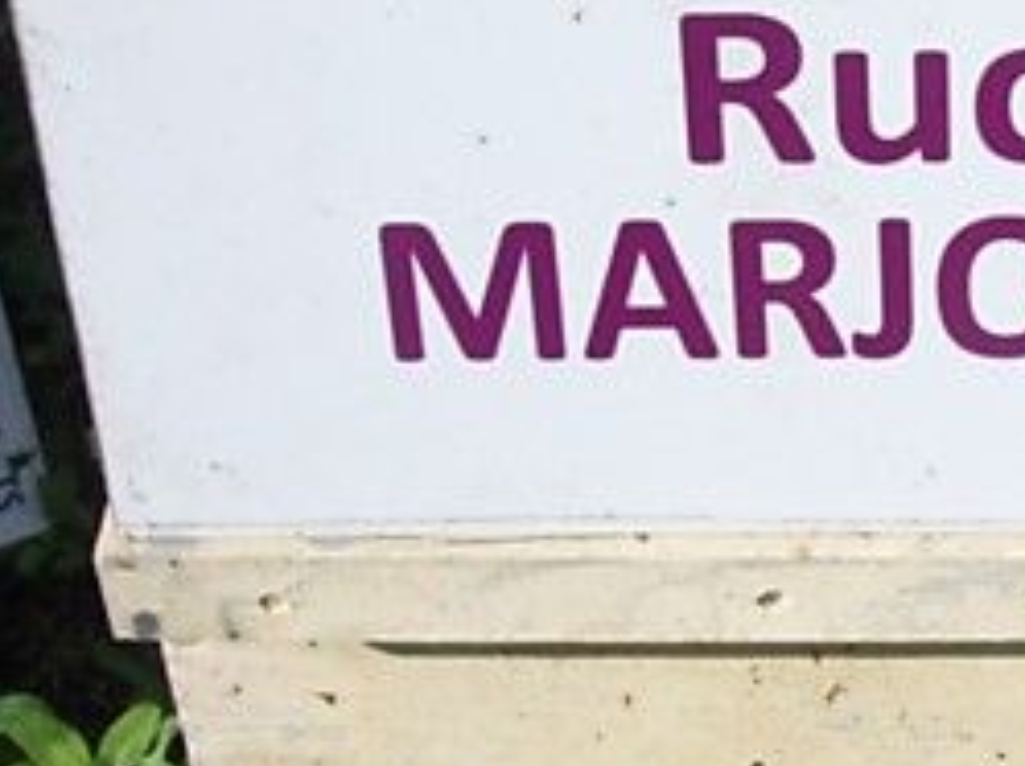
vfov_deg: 14.3
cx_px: 1079
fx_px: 3045
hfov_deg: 18.5
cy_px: 404
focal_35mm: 103
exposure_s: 1/500
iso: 80
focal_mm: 5.7
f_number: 5.5
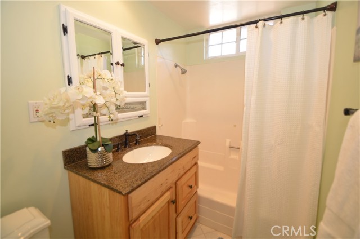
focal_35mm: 15
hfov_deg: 100.5
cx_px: 180
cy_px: 120
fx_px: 150
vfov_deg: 77.1
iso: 280
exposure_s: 1/60
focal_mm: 10
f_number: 4
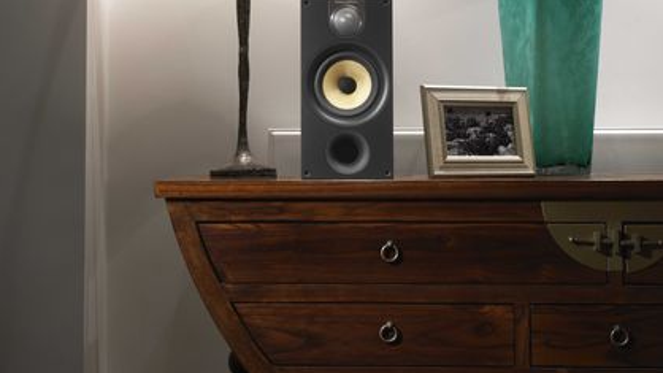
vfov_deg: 19.3
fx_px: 1090
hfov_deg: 33.8
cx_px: 334
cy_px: 91
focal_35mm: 62
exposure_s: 8
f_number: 22
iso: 50
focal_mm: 60
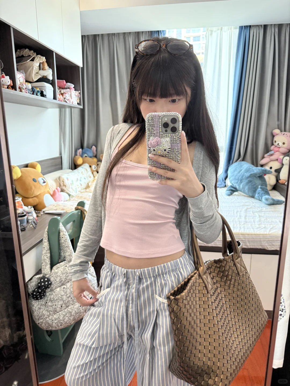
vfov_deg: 71.6
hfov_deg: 56.8
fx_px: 268
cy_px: 193
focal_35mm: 24
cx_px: 145
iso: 250
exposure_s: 1/60
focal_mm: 6.76
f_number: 1.78
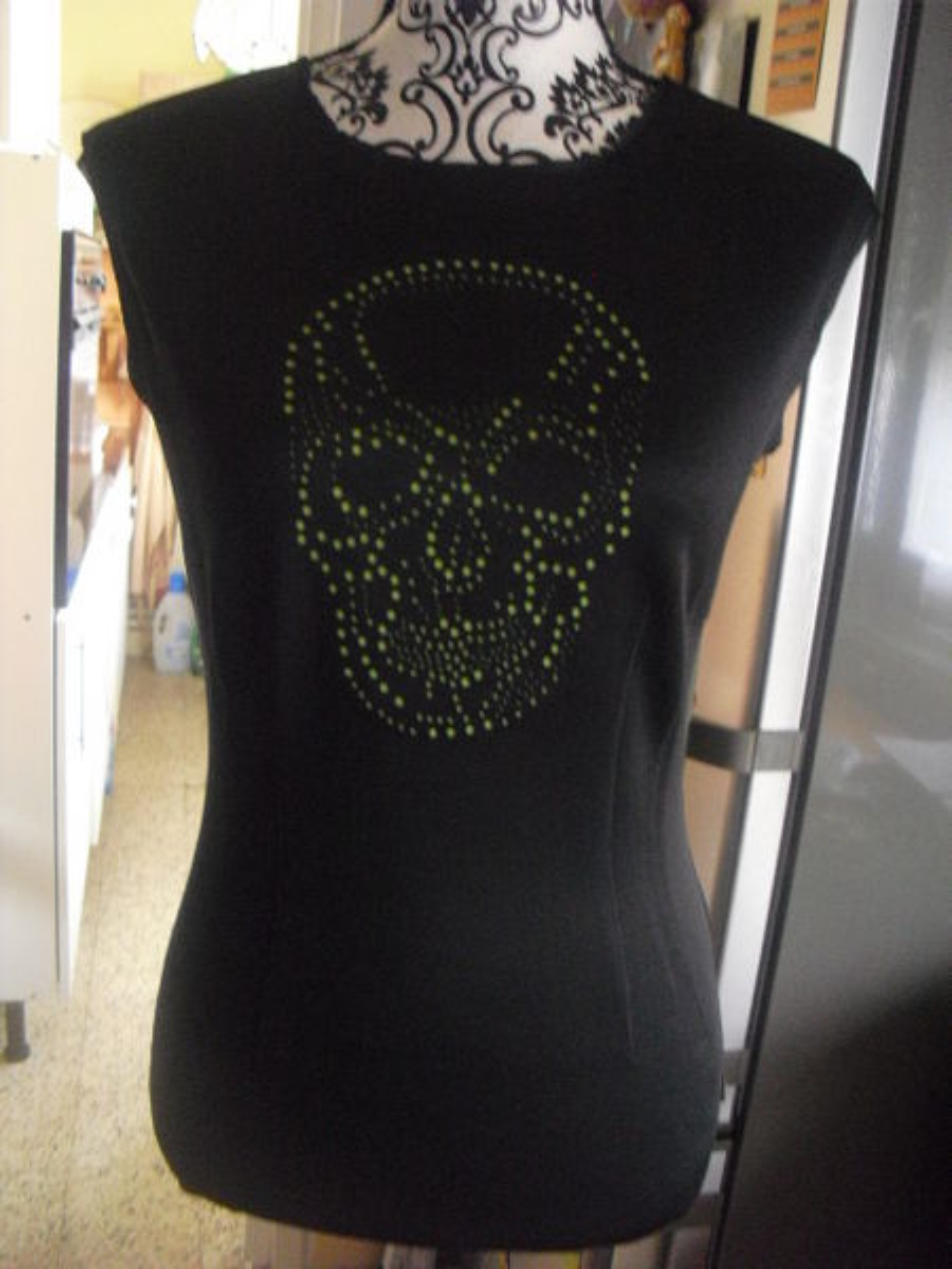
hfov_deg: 39.7
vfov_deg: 51.4
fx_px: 1320
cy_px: 634
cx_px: 476
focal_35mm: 36
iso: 800
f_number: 3.1
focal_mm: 6.3
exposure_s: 1/8
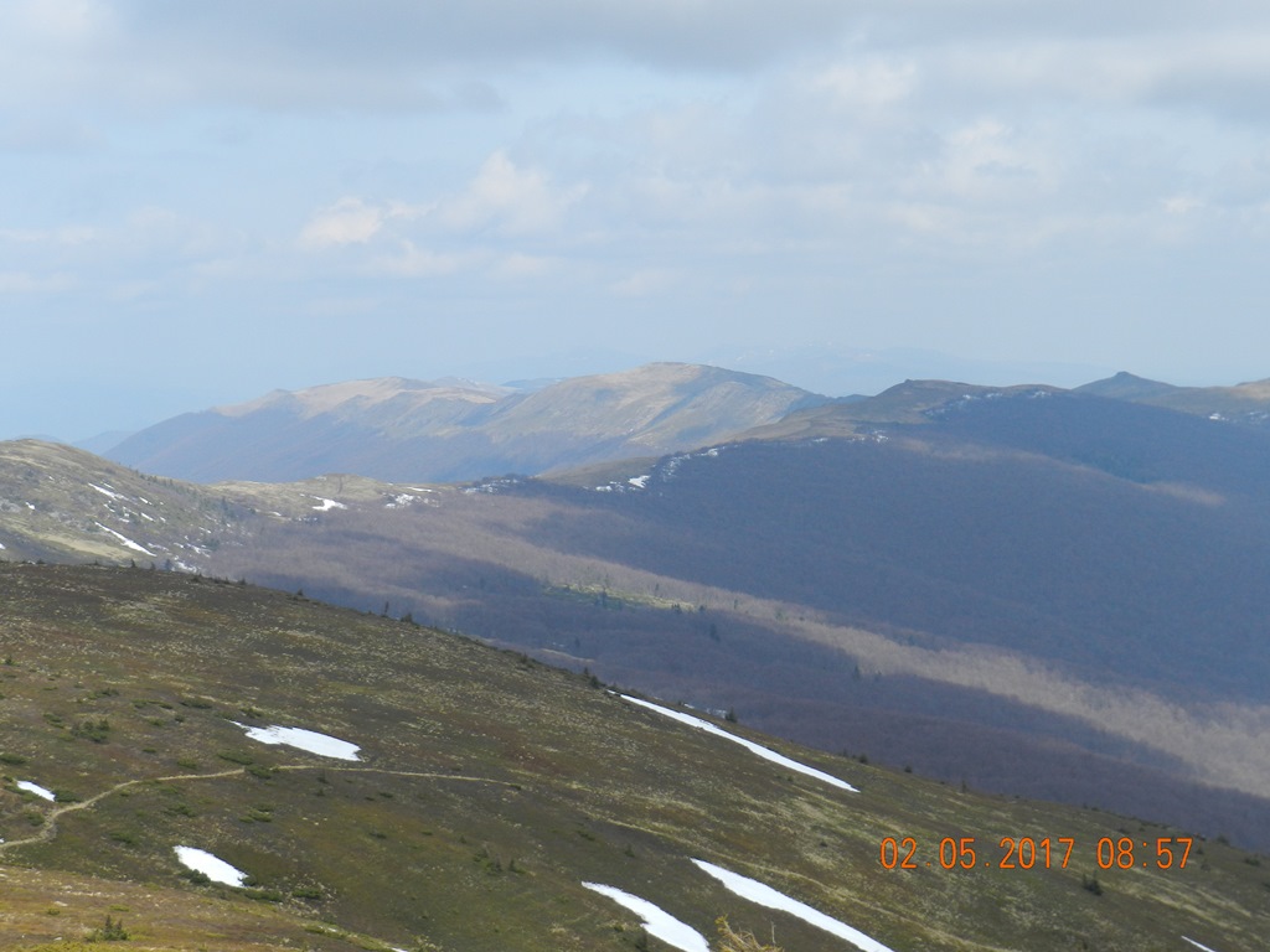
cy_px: 476
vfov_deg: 17.6
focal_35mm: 84
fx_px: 3082
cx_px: 635
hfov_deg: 23.3
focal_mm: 14.9
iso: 160
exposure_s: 1/800
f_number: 4.4
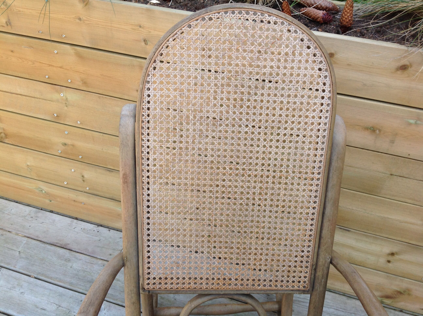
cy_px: 158
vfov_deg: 40.6
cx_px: 212
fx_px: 427
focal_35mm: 35
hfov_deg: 52.7
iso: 50
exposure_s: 1/420
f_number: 2.4
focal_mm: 4.28
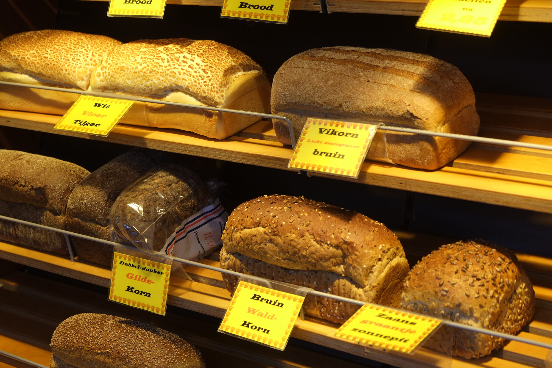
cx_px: 276
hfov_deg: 29.2
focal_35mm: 69
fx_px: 1058
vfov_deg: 19.7
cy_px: 184
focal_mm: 46.3
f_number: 4
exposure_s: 1/60
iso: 800
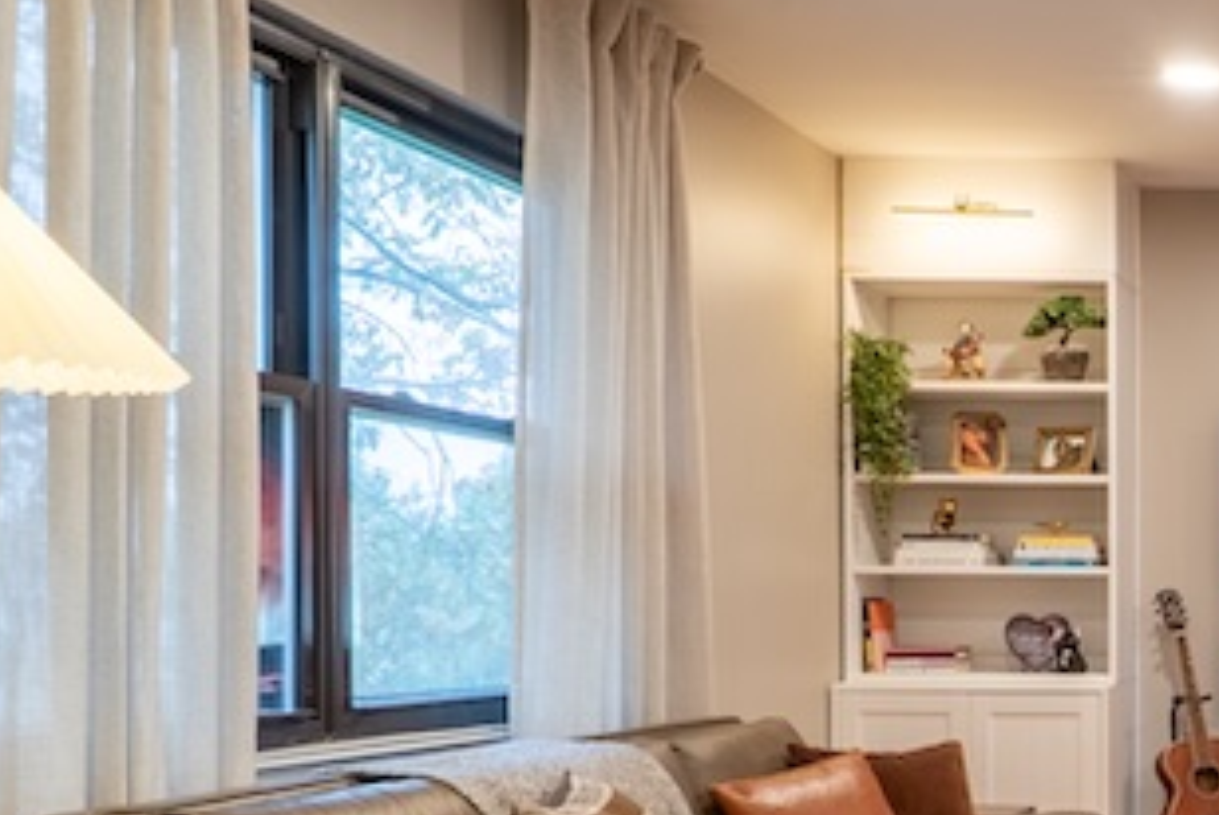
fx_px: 1762
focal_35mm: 52
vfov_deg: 25.6
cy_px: 641
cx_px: 1551
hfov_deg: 30.7
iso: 640
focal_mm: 16
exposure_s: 1/15
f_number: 13
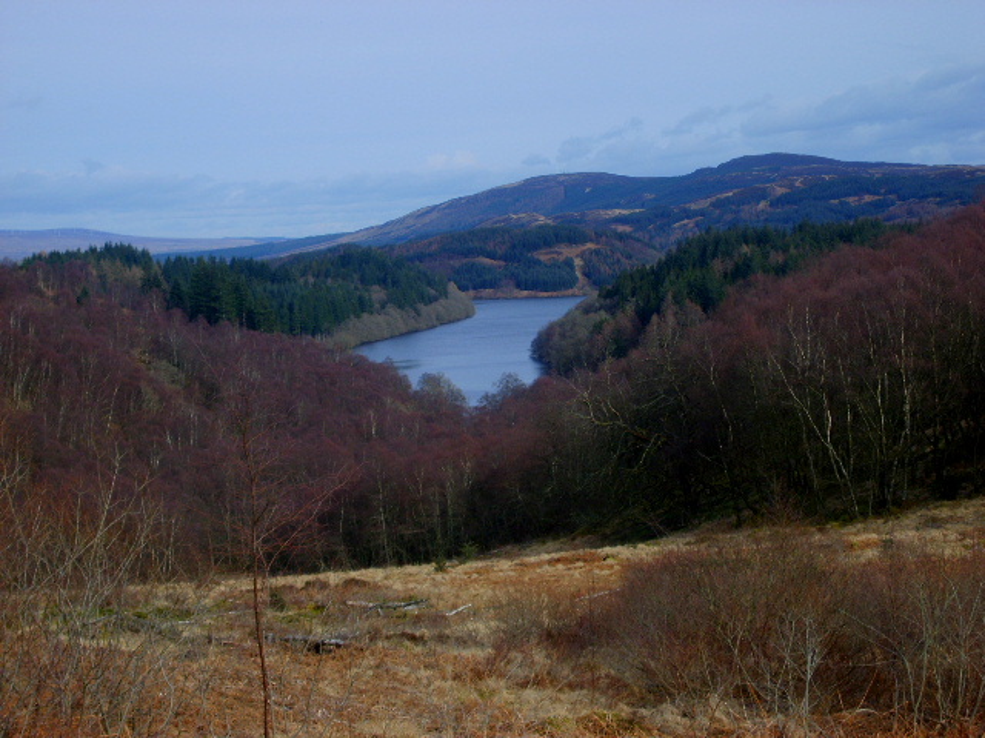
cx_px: 492
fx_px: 2049
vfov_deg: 20.4
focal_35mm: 72
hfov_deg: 27.0
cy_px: 369
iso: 50
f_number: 3.9
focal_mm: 12
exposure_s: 1/500
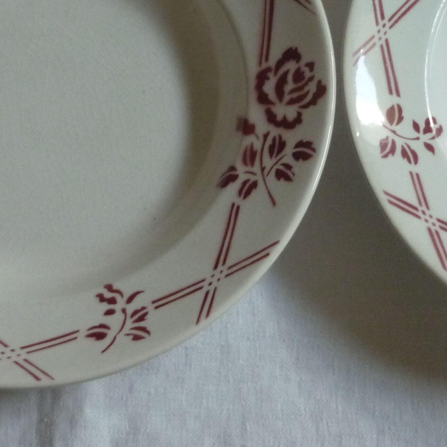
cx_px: 320
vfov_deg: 20.6
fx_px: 1213
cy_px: 88
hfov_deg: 20.8
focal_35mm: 83
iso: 250
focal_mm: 5.5
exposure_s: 1/30
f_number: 2.8
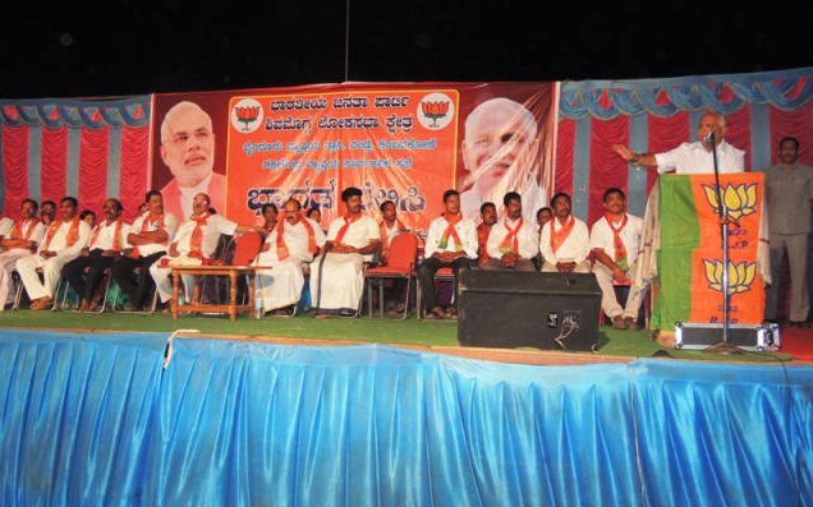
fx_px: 709
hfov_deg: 59.7
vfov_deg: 39.4
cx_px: 406
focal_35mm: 32
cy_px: 246
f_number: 3.1
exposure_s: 1/40
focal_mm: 5.3
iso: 360
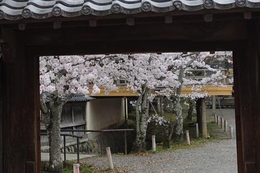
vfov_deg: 15.0
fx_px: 657
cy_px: 42
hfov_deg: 21.7
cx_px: 13
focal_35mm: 91
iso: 125
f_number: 4
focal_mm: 11.33
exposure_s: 1/80
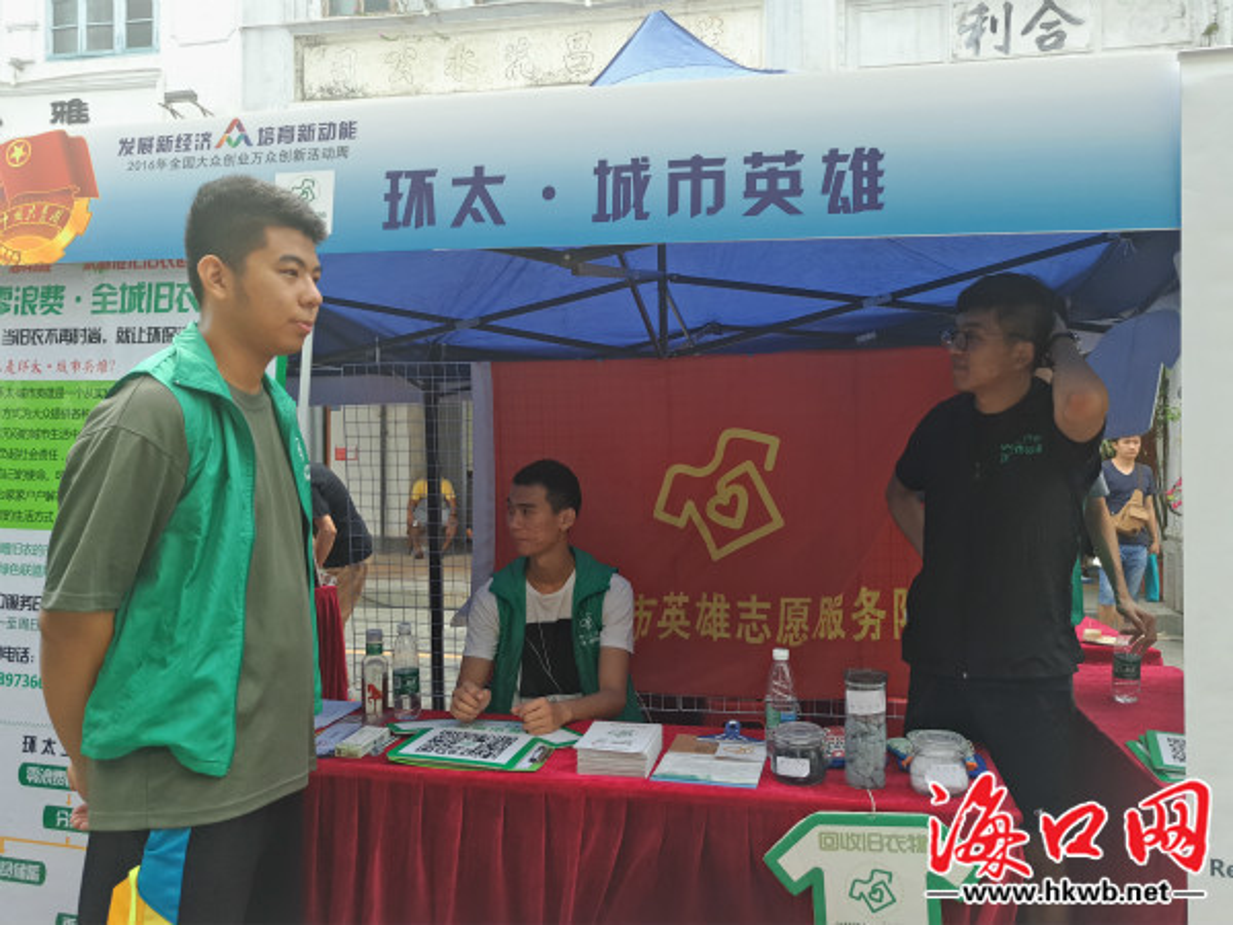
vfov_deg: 45.4
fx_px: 1104
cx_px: 616
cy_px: 462
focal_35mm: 31
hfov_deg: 58.4
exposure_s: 1/323
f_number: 2.2
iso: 40
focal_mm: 4.73
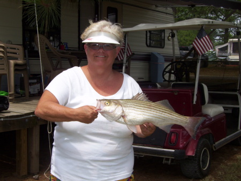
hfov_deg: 34.3
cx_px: 120
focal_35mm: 56
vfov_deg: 26.1
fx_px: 390
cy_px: 90
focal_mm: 9.4
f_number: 5.6
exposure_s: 1/320
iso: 80
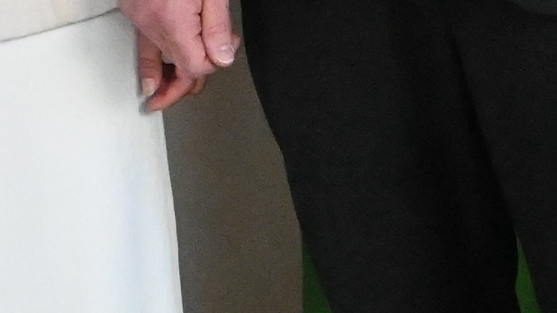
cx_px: 532
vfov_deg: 4.7
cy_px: -268
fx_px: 3753
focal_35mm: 254
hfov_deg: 8.5
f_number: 6.3
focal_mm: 21
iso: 6400
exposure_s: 1/800
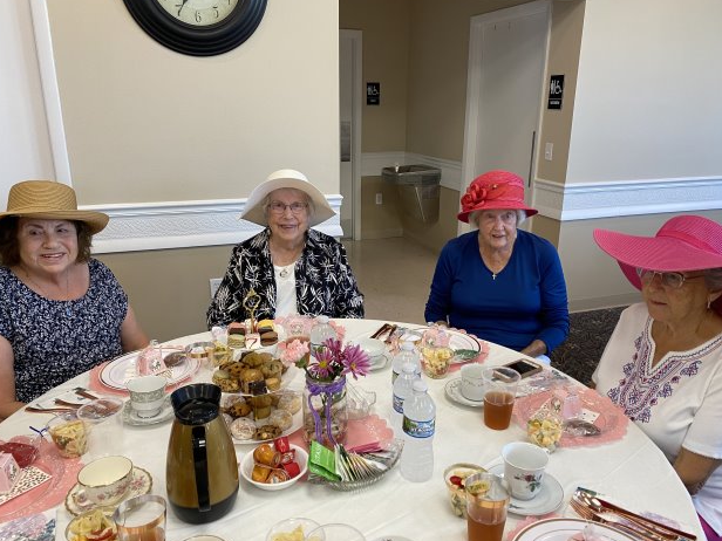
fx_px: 563
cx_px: 367
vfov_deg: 51.4
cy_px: 266
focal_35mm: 27
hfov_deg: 65.3
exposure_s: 1/60
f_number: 1.8
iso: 80
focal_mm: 4.25
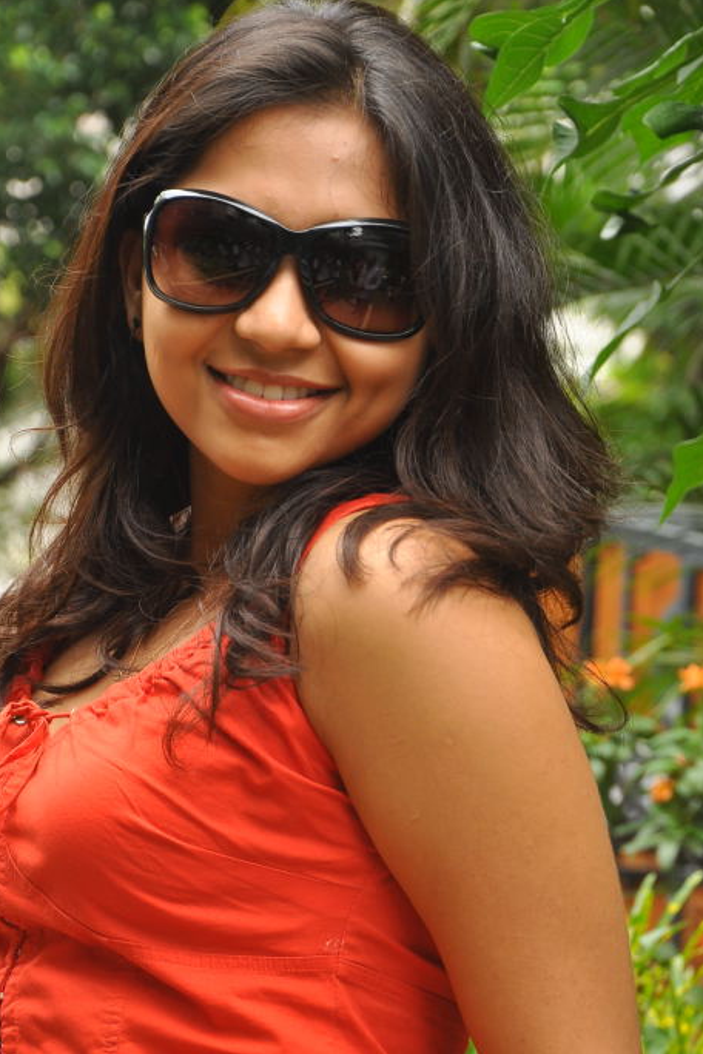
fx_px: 4598
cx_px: 271
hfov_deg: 8.7
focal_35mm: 157
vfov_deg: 13.0
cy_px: 770
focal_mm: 70
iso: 400
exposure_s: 1/160
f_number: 7.1
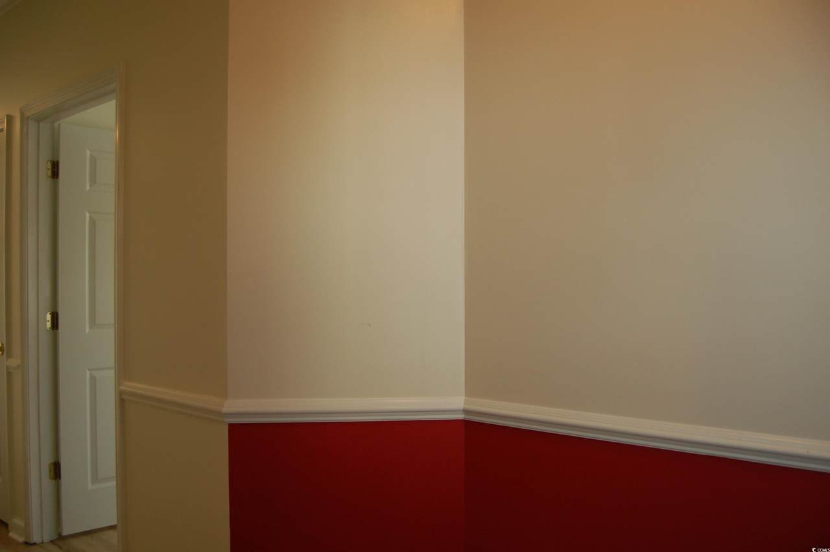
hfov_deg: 33.4
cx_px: 415
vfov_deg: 22.6
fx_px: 1382
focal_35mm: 60
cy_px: 276
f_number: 5
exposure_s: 1/100
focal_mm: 40
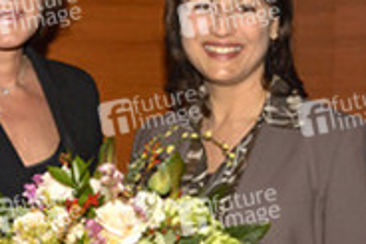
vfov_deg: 9.9
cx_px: 173
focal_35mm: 139
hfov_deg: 14.7
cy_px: 163
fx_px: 1414
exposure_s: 1/100
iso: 400
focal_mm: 38
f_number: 6.3
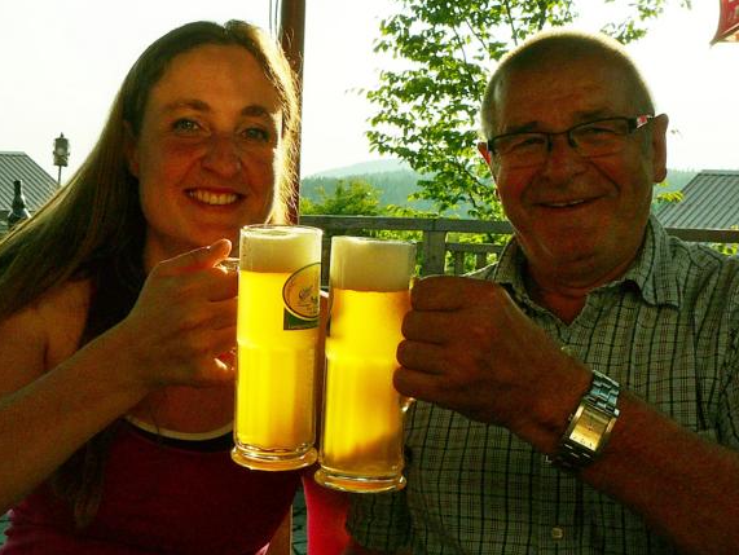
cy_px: 303
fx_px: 1047
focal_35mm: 49
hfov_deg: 38.9
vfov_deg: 29.7
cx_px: 366
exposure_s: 1/500
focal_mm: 5.2
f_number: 5
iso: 80
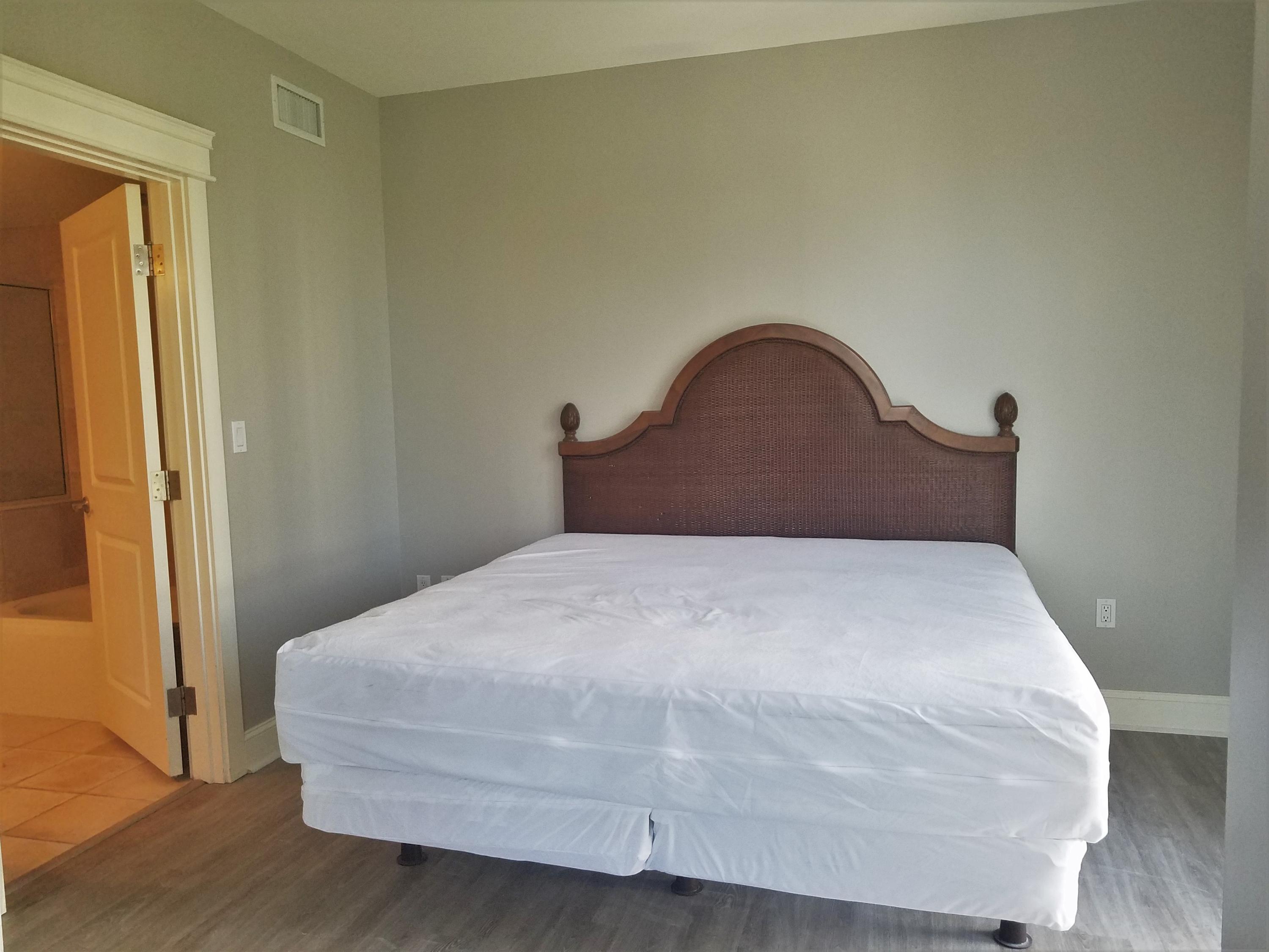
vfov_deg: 53.1
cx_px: 634
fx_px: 953
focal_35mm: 26
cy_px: 476
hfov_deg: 67.3
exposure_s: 1/40
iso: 160
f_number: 1.7
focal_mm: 4.2
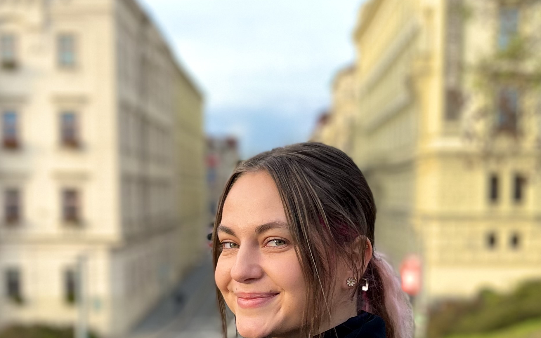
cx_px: 259
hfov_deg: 34.0
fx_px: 885
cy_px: 272
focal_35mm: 60
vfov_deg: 21.4
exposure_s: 1/361
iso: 50
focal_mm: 5.1
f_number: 1.6
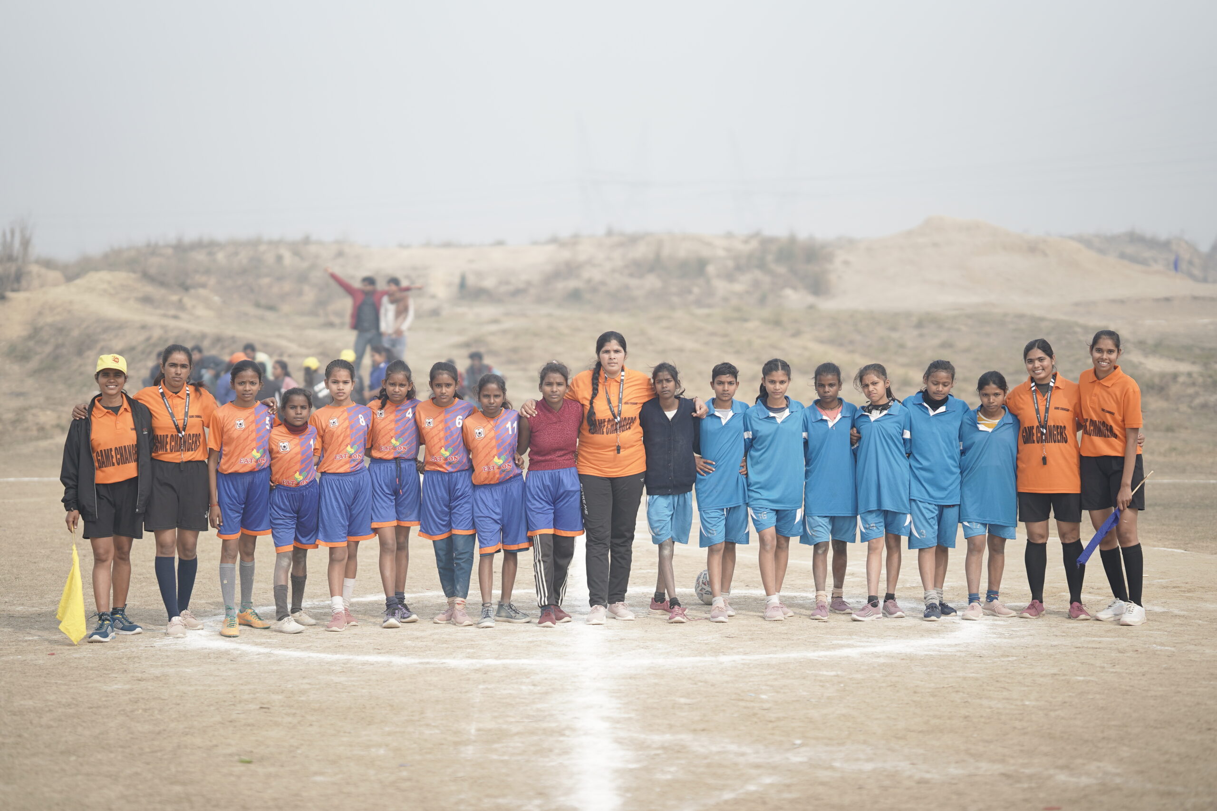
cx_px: 608
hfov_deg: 23.9
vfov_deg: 16.1
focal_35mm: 85
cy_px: 406
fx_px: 2873
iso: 100
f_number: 1.4
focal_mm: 85
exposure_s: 1/5000
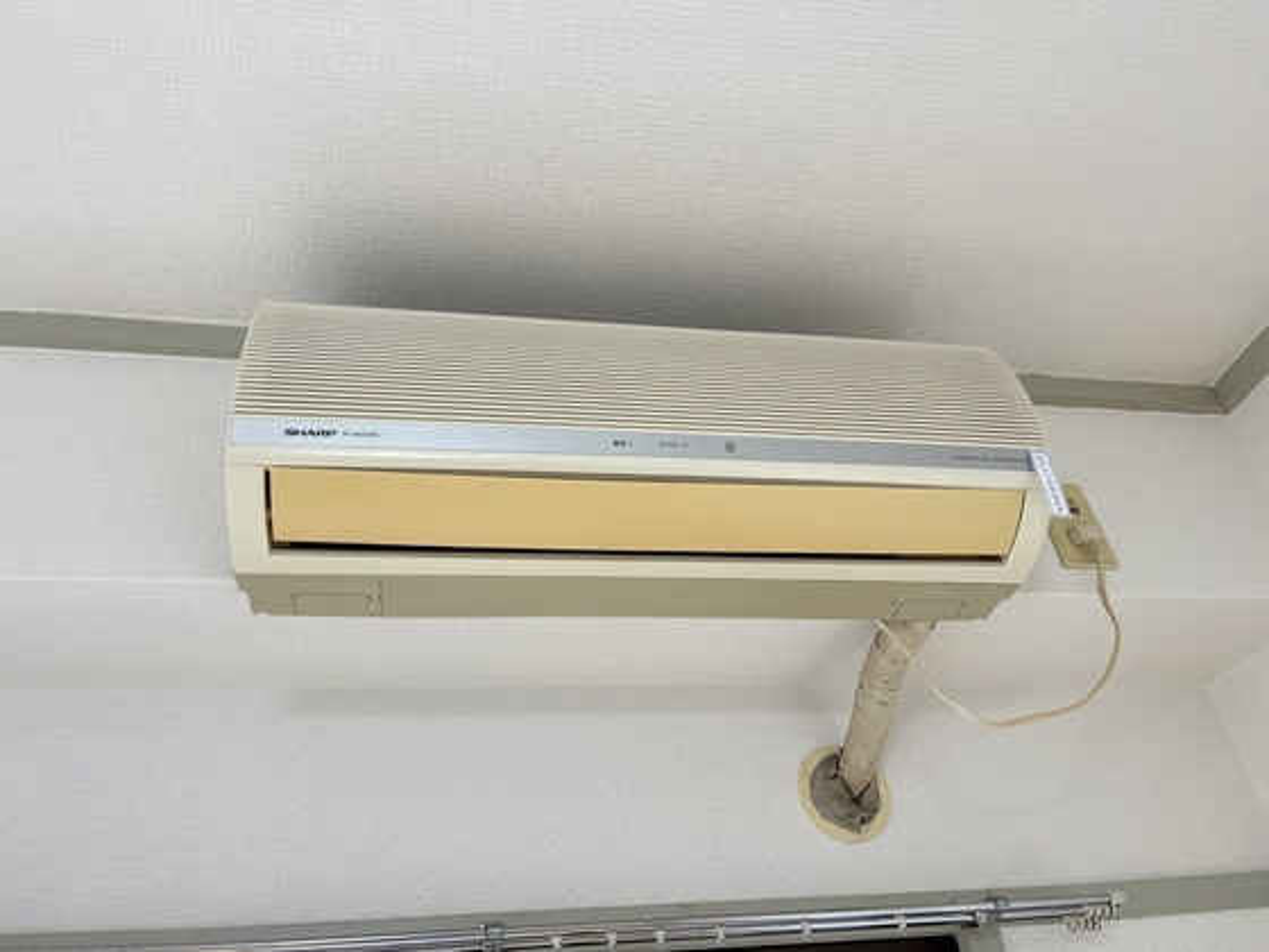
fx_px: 953
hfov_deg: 67.3
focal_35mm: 26
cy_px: 476
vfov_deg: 53.1
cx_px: 634
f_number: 1.6
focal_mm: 5.1
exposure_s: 1/120
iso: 125
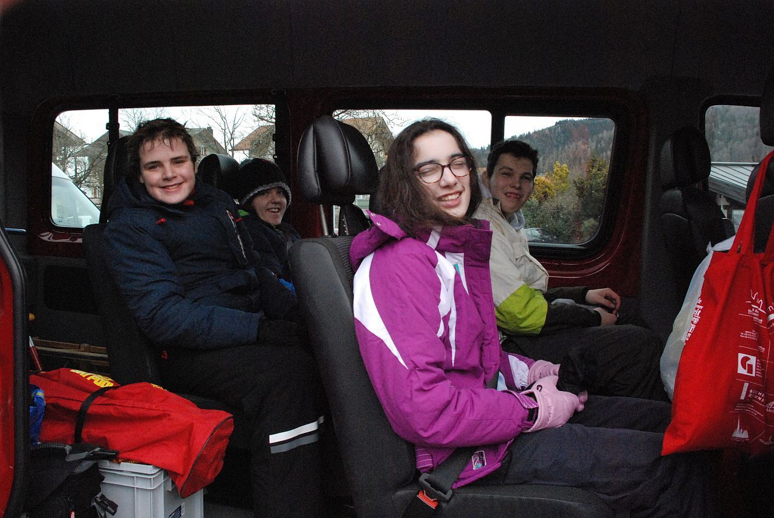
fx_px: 646
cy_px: 259
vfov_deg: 43.7
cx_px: 387
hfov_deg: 61.9
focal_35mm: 30
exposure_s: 1/400
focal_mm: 20
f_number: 10
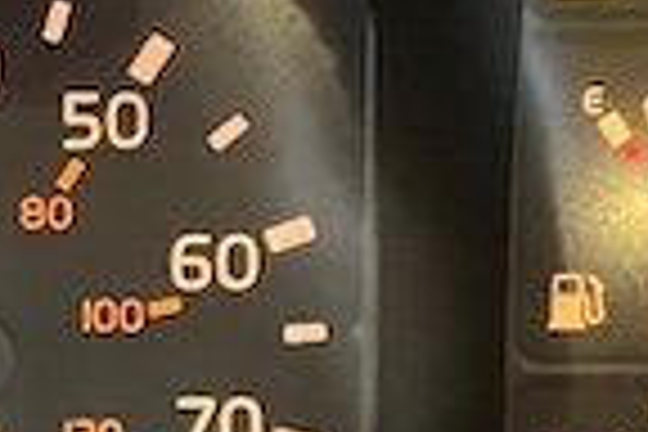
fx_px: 3384
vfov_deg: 7.3
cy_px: 230
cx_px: -536
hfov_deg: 10.3
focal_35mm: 188
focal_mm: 4.2
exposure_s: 1/30
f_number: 1.6
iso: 640
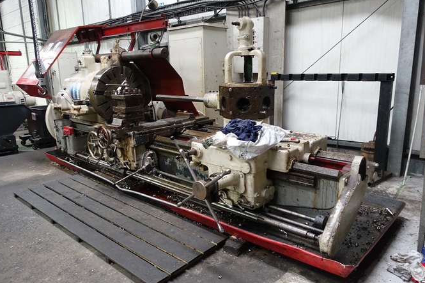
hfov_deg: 69.4
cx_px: 212
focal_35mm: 26
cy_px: 140
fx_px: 307
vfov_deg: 49.5
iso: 400
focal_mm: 8.8
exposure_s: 1/40
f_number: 1.8
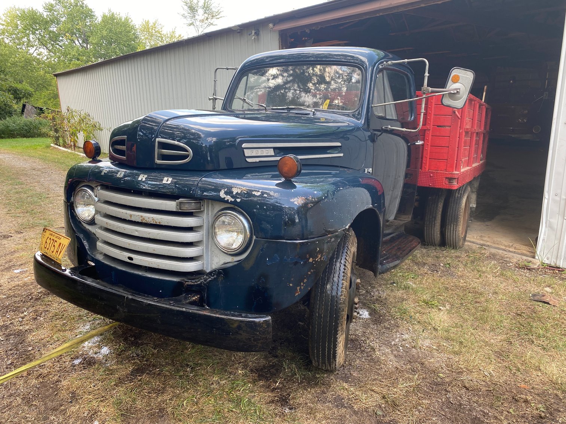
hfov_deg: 67.3
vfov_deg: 53.1
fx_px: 425
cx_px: 283
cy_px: 212
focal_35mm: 26
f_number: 1.8
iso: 32
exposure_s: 1/123
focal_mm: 4.25
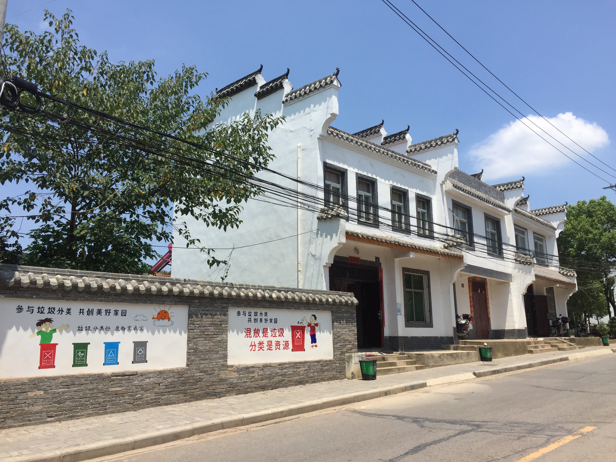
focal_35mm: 29
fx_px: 516
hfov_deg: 61.7
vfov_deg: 48.2
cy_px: 231
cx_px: 308
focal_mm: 4.15
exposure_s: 1/2475
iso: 32
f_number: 2.2
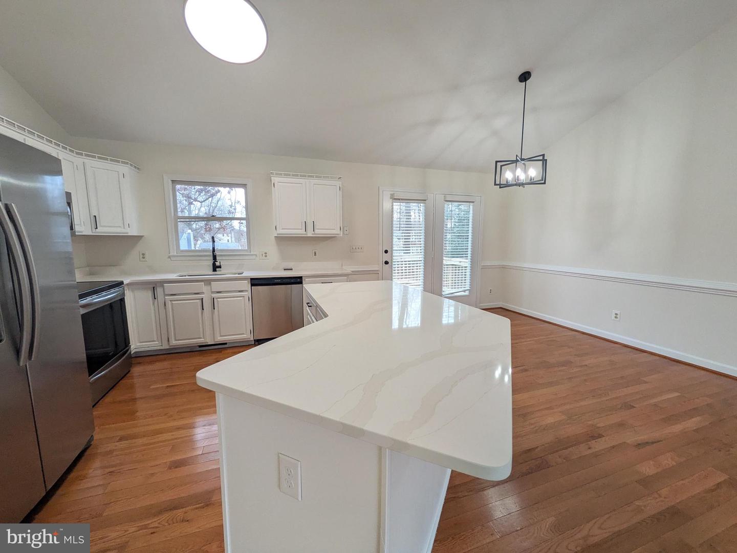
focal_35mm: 14
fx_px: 298
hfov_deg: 102.1
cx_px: 368
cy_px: 276
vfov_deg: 85.7
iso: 144
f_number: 2.2
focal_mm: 1.83
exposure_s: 1/120
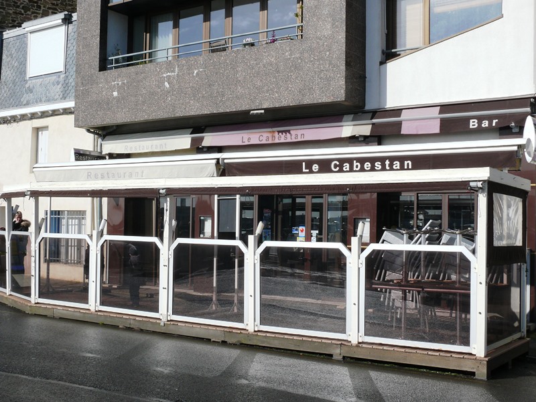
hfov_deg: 42.1
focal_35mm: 45
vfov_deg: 32.2
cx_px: 268
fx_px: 697
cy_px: 201
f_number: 7.1
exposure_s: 1/500
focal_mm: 9.5
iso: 100
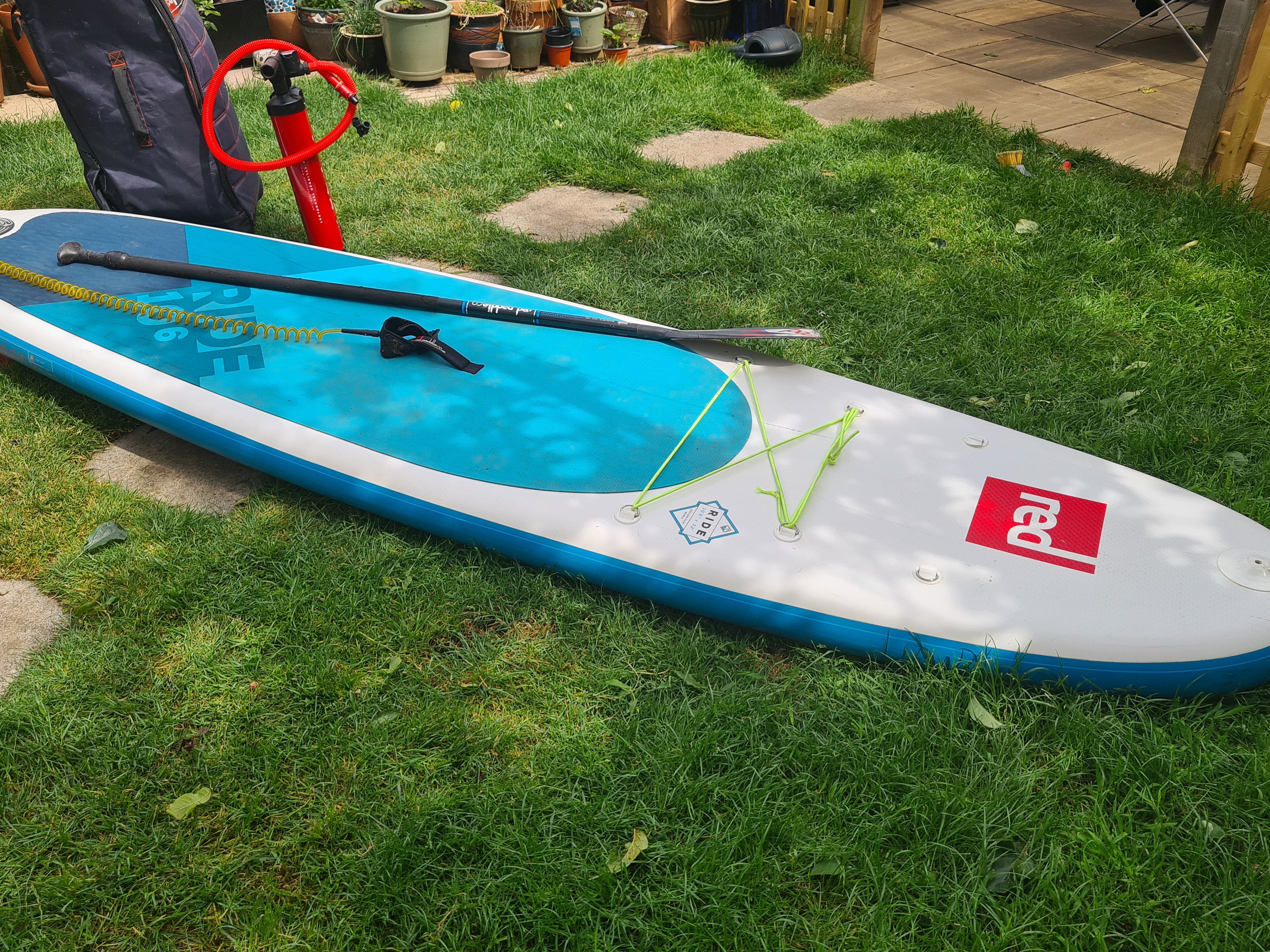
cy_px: 412
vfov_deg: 46.7
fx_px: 1101
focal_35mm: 30
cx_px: 595
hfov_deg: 59.9
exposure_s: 1/1768
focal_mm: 5.4
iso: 50
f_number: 1.8
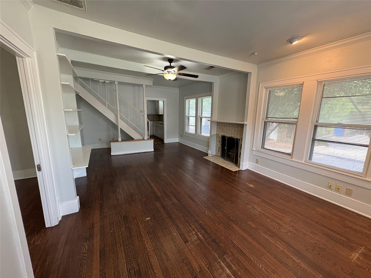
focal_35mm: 14
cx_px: 186
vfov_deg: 85.7
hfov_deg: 102.1
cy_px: 139
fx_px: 150
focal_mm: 2.22
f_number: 2.2
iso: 250
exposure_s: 1/60
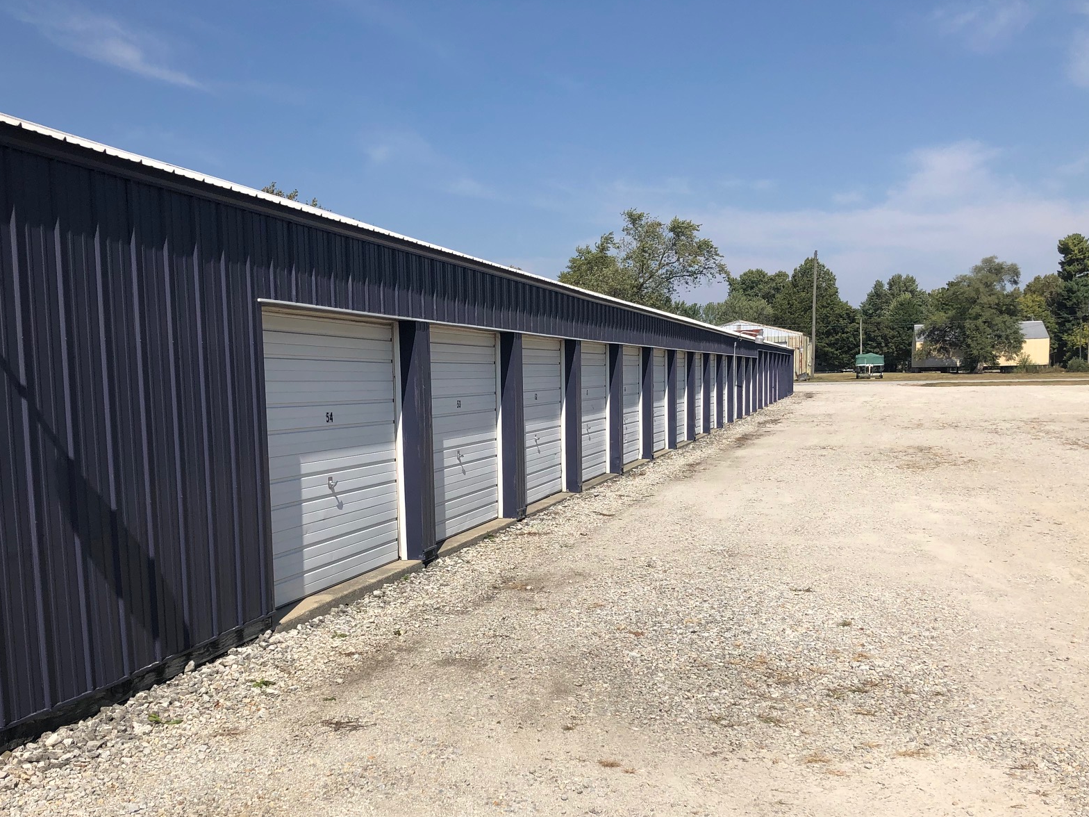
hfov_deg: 51.3
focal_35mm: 36
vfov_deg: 39.4
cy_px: 515
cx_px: 484
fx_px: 1133
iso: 20
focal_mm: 3.99
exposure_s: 1/3472
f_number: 1.8
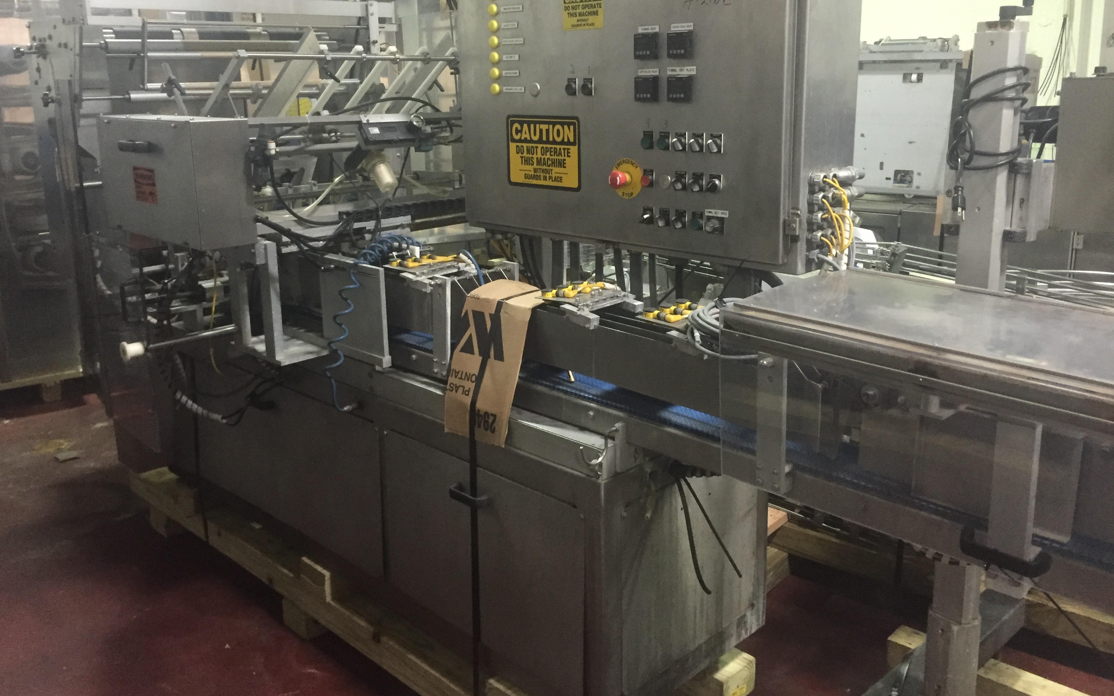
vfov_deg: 40.4
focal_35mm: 31
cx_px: 554
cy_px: 280
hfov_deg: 61.2
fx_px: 941
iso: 250
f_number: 2.2
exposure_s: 1/15
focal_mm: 4.15
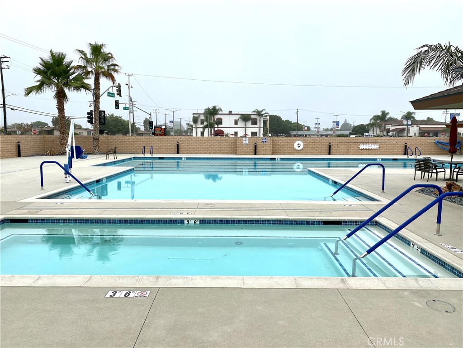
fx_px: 348
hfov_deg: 67.3
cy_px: 174
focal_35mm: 26
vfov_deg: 53.1
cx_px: 232
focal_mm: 4.25
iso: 32
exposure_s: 1/1927
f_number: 1.8
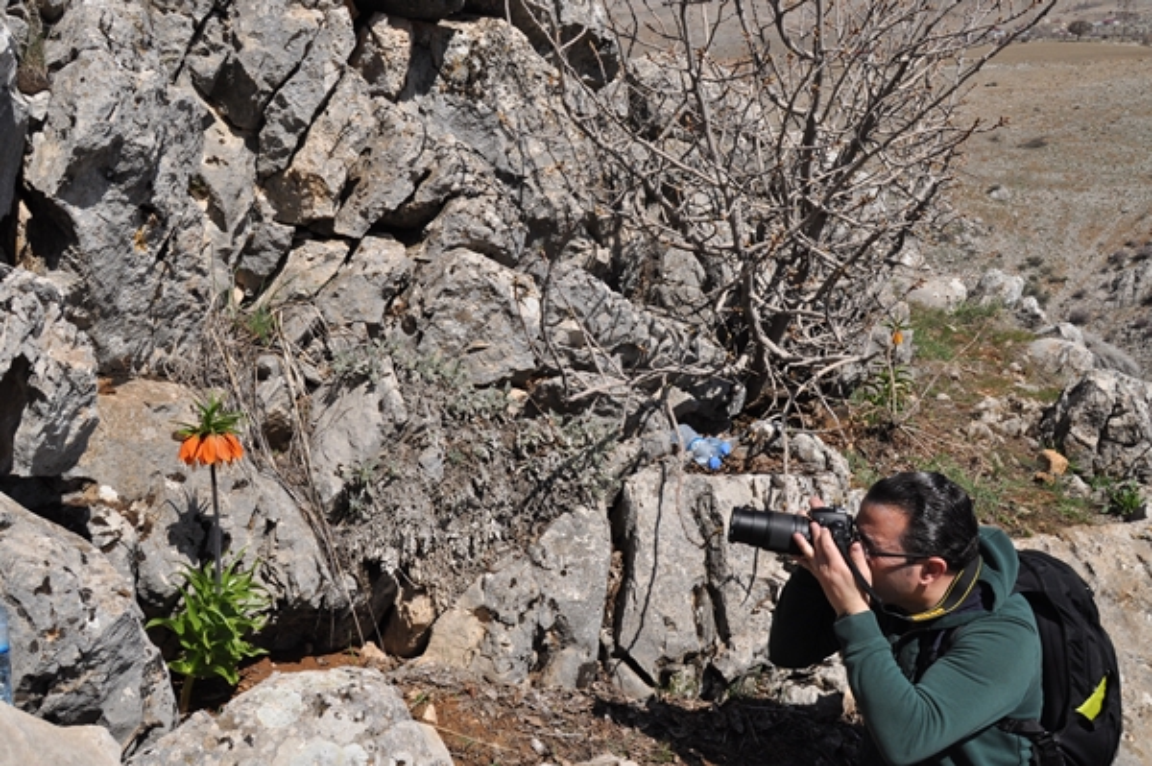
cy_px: 383
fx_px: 1103
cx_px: 576
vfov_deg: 38.3
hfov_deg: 55.1
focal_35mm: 34
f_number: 13
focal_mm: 23
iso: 320
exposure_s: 1/640
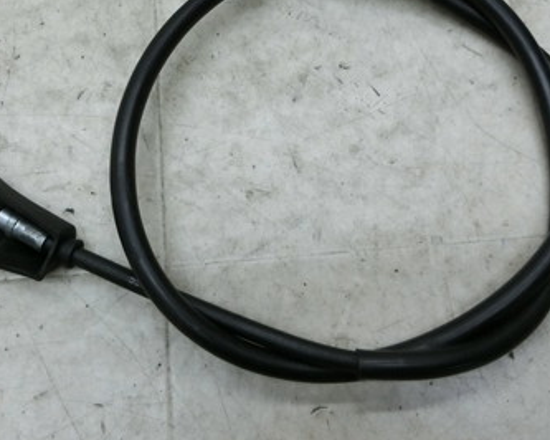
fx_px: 716
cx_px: 238
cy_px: 114
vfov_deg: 33.5
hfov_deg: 41.9
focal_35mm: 44
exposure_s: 1/125
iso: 320
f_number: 3.5
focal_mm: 4.5
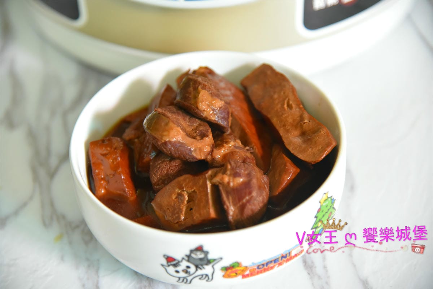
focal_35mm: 95
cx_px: 216
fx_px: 1143
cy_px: 144
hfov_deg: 21.5
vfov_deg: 14.4
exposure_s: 1/40
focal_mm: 95
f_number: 4
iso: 3200
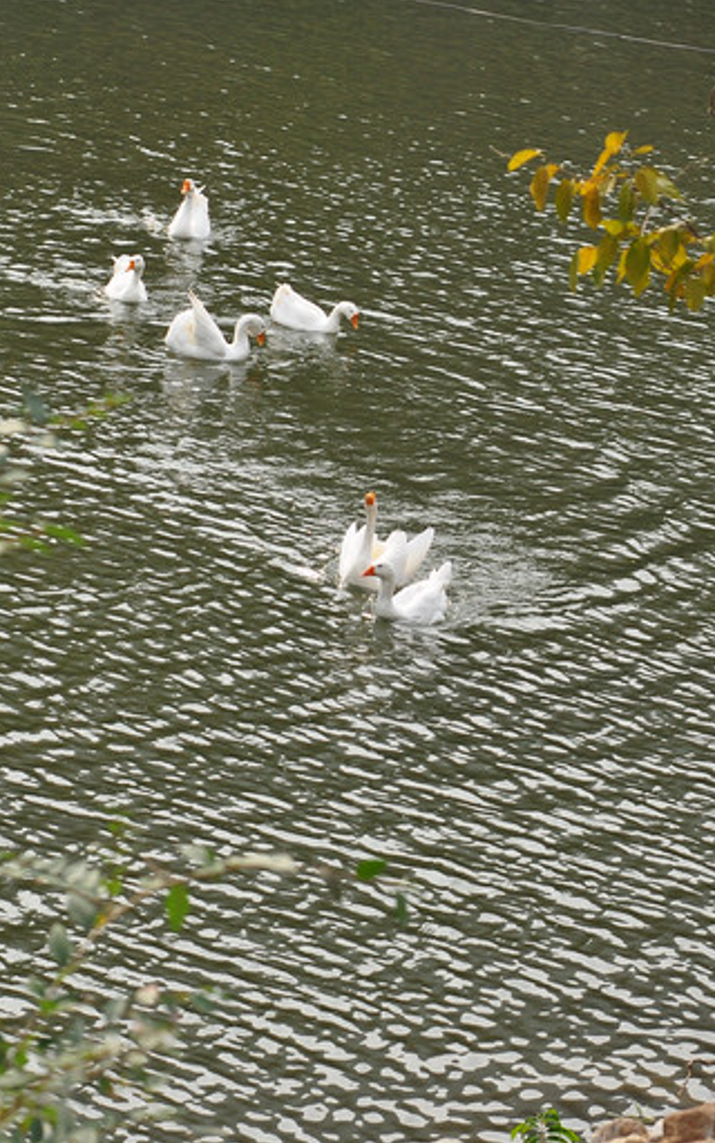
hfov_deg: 7.8
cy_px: 557
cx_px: 58
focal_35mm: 167
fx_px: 5207
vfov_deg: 12.5
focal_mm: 70
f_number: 5.6
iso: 200
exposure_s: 1/500
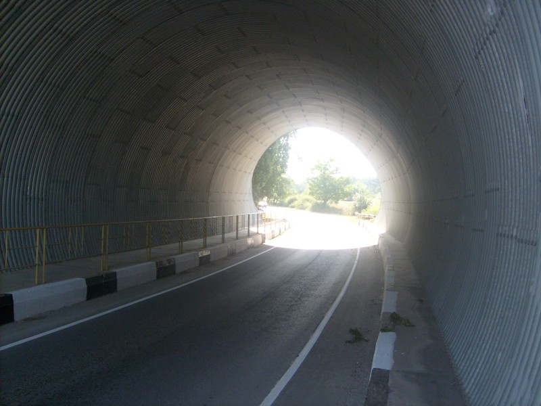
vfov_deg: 40.7
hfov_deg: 52.6
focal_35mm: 35
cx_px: 270
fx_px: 547
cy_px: 203
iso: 80
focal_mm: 5.8
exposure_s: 1/250
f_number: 2.8
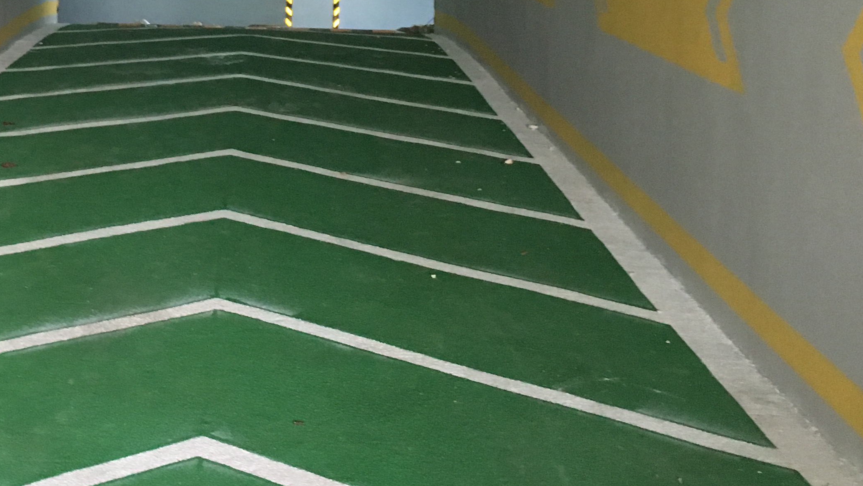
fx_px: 1396
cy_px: 28
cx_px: 262
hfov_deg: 33.9
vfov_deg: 19.3
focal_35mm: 61
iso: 250
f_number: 2.2
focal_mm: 4.15
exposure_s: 1/17
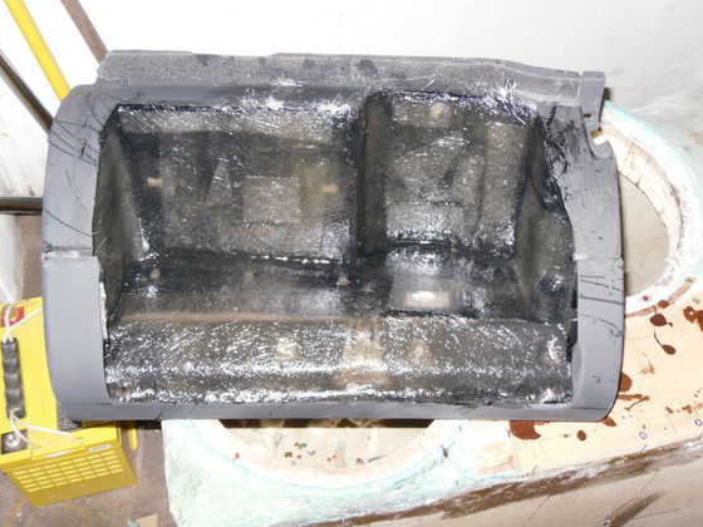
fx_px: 812
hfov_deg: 46.8
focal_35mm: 40
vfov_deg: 36.0
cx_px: 343
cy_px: 257
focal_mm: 6.3
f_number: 3.5
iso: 200
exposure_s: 1/45
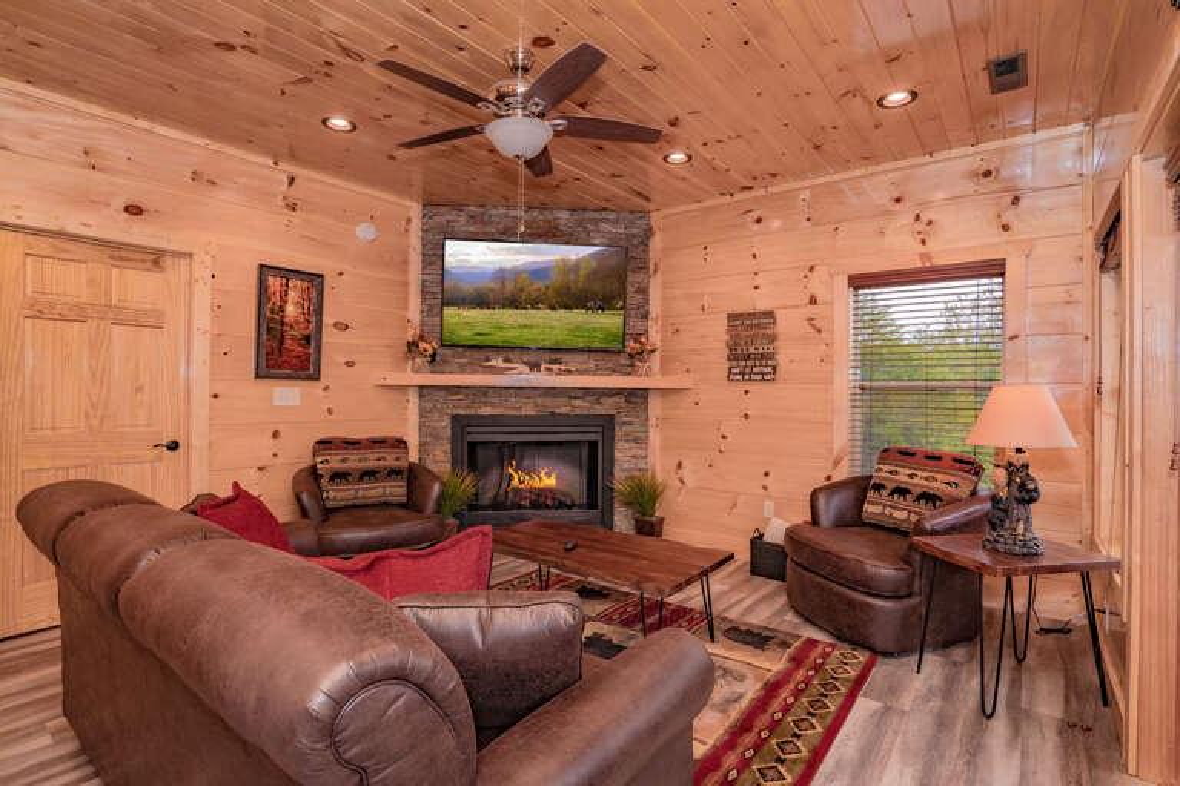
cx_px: 590
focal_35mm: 16
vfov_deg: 73.7
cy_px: 393
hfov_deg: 96.7
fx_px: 524
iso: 1600
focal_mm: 16
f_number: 9
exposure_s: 1/125
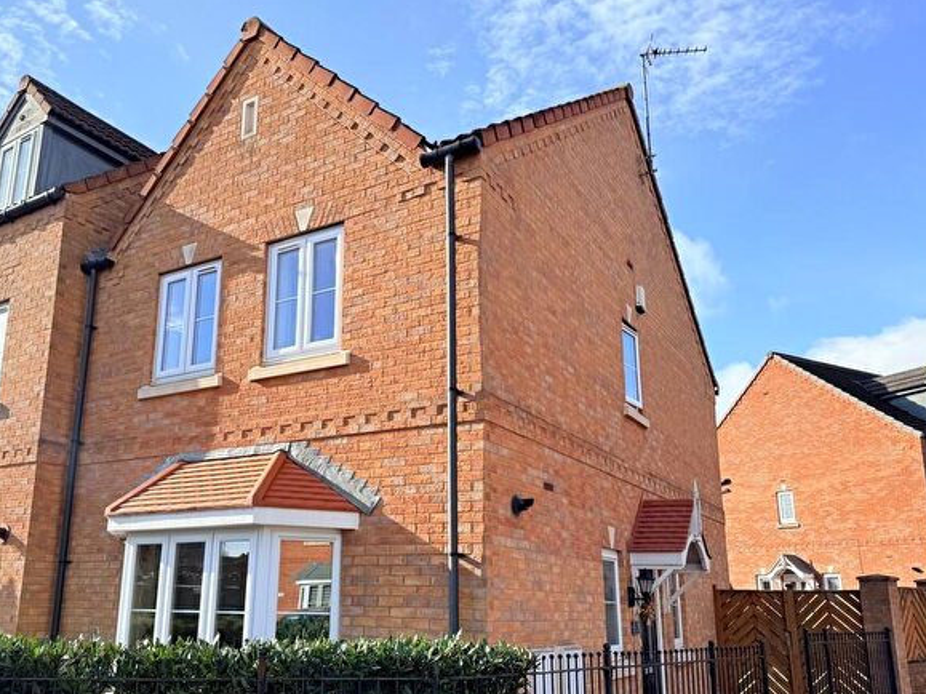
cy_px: 412
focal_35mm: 29
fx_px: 776
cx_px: 377
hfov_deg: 61.2
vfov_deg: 48.0
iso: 80
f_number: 1.78
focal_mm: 6.76
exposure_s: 1/2299
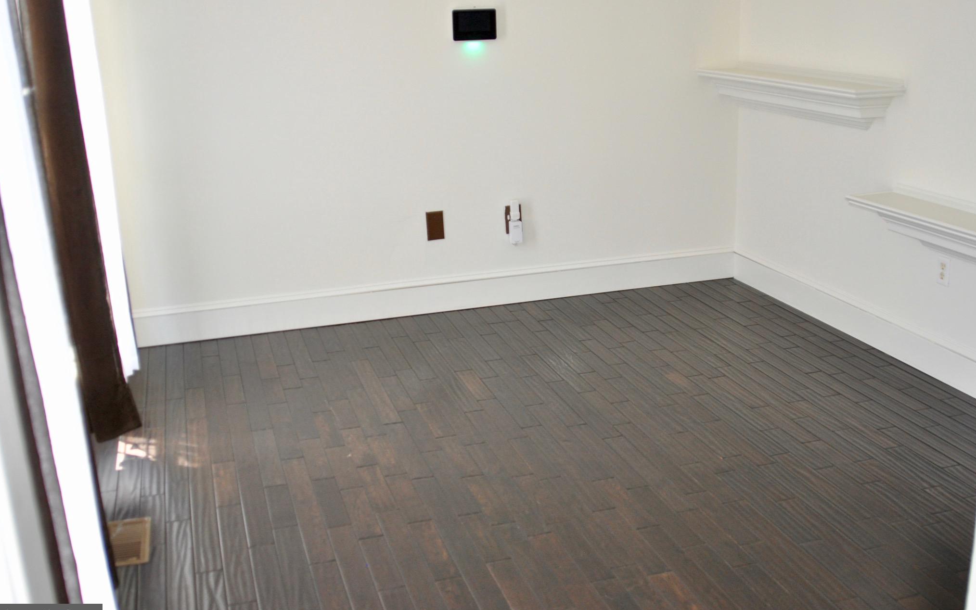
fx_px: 984
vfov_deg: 34.4
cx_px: 489
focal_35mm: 37
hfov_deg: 52.7
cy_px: 311
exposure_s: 1/60
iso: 800
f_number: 2.8
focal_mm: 24
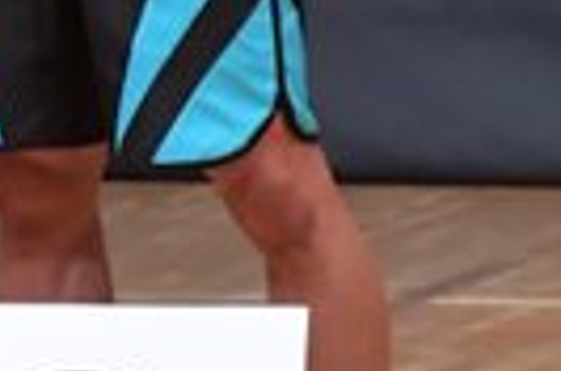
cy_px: -312
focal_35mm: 1663
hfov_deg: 1.2
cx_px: -707
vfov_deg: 0.8
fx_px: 25853
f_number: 5.6
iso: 6400
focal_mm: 190
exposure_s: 1/400
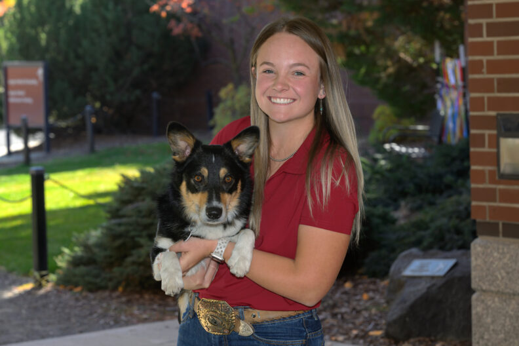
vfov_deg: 13.0
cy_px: 173
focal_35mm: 105
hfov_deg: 19.5
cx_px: 260
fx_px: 1514
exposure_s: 1/80
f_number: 9
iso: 160
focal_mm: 105
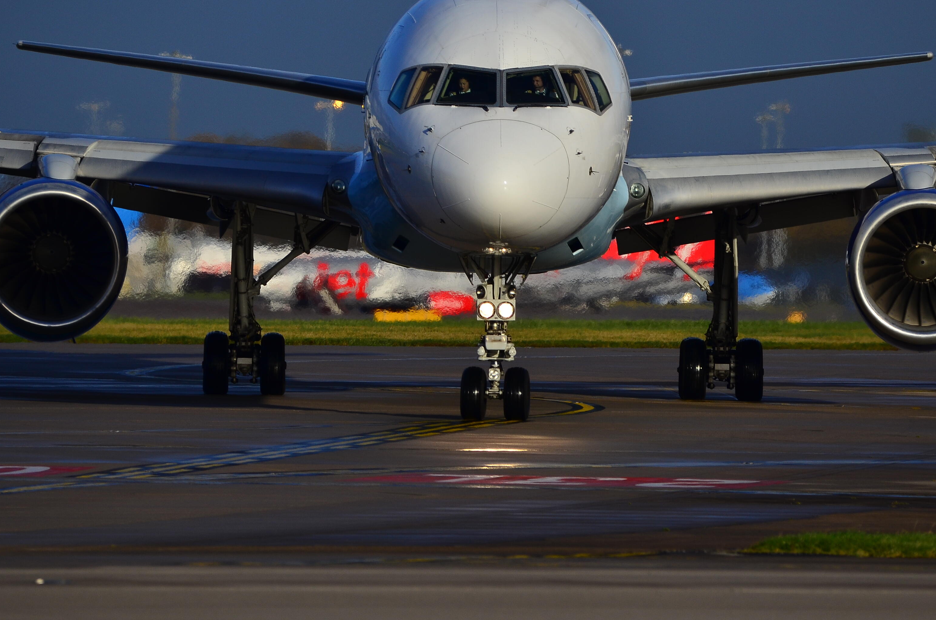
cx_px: 486
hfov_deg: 3.0
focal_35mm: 697
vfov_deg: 2.0
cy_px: 258
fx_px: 18086
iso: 200
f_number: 6
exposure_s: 1/2500
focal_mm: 390
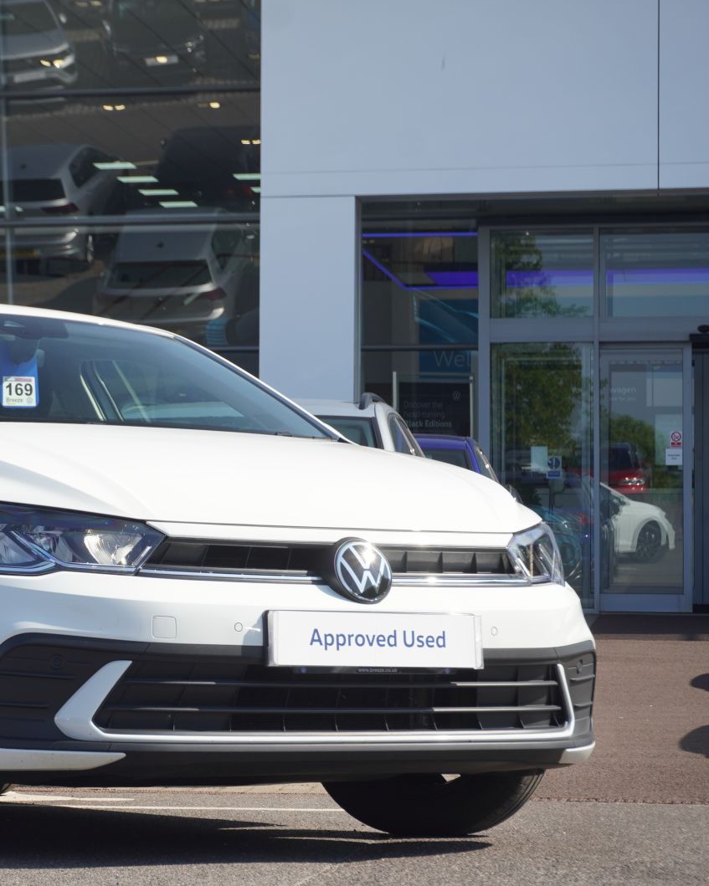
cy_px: 443
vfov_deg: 18.8
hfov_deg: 14.9
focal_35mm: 102
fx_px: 2676
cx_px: 67
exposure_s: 1/160
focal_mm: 48
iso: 160
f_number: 8
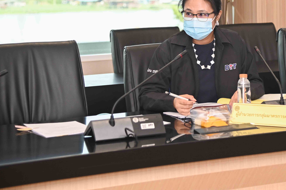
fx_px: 881
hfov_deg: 18.4
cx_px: 203
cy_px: 47
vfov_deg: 12.3
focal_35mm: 111
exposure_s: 1/320
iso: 1600
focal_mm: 66
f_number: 4
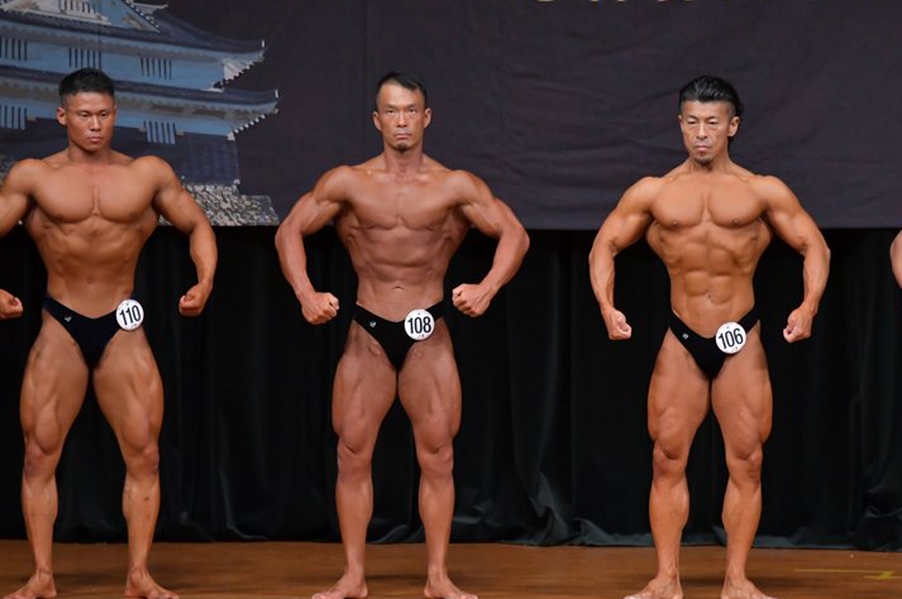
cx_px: 429
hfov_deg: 6.7
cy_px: 312
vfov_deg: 4.4
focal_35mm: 310
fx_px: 7760
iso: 4000
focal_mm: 190
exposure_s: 1/400
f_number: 5.6
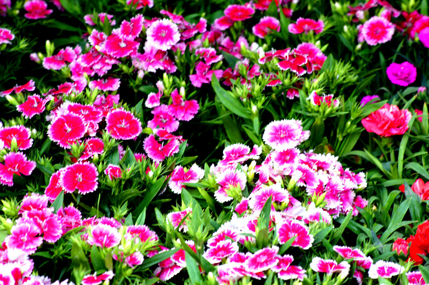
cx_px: 214
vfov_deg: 6.8
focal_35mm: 202
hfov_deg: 10.2
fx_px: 2410
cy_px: 142
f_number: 8
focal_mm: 135
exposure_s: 1/13
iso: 100
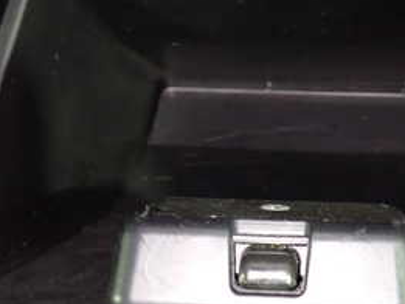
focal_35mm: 69
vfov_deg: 21.3
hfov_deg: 28.0
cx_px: 265
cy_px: 163
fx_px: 808
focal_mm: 5.4
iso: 800
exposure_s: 1/13
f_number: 2.3
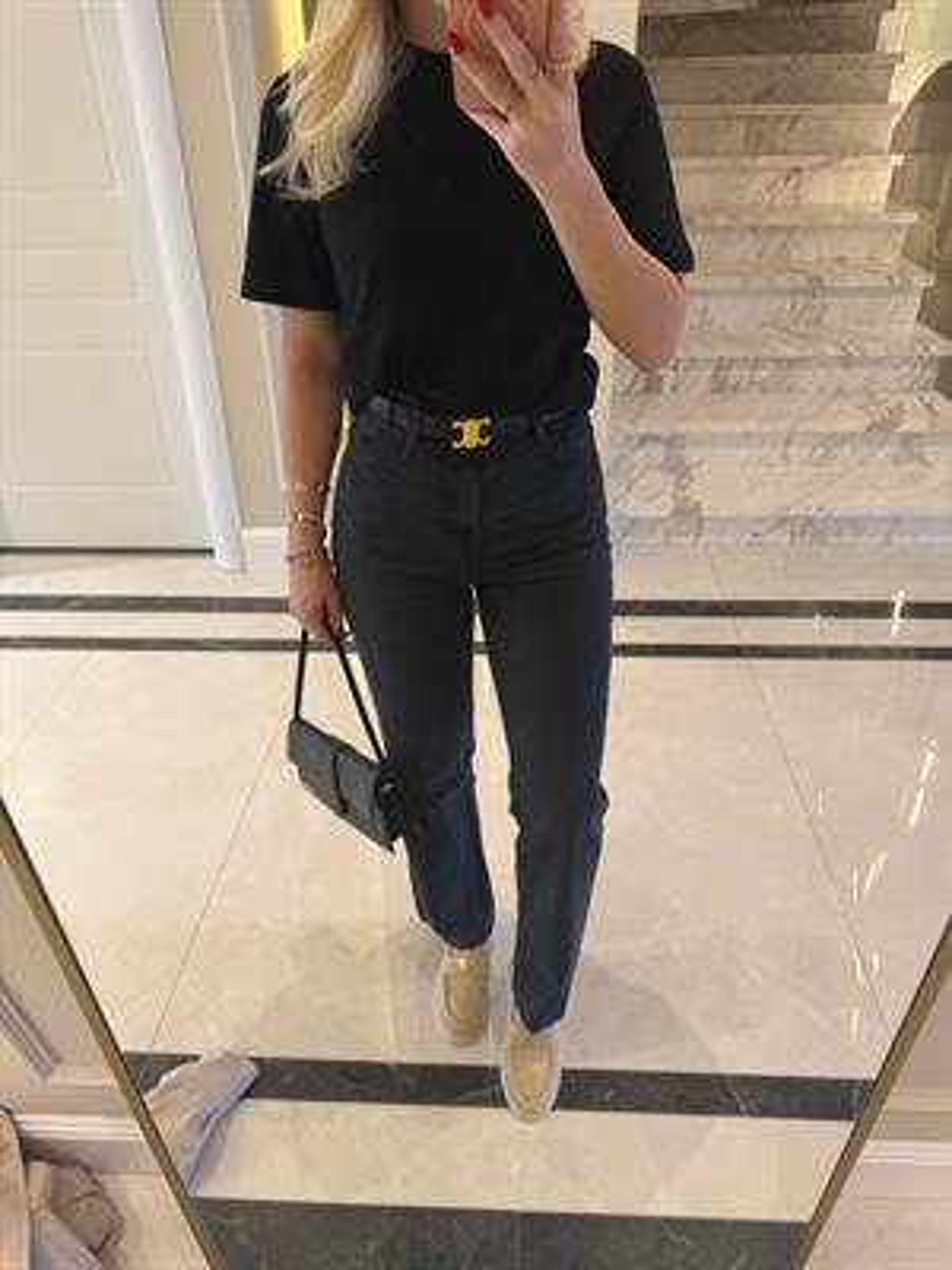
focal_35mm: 24
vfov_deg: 71.6
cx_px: 476
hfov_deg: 56.8
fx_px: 880
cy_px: 635
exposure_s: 1/50
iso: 100
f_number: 1.78
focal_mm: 6.76
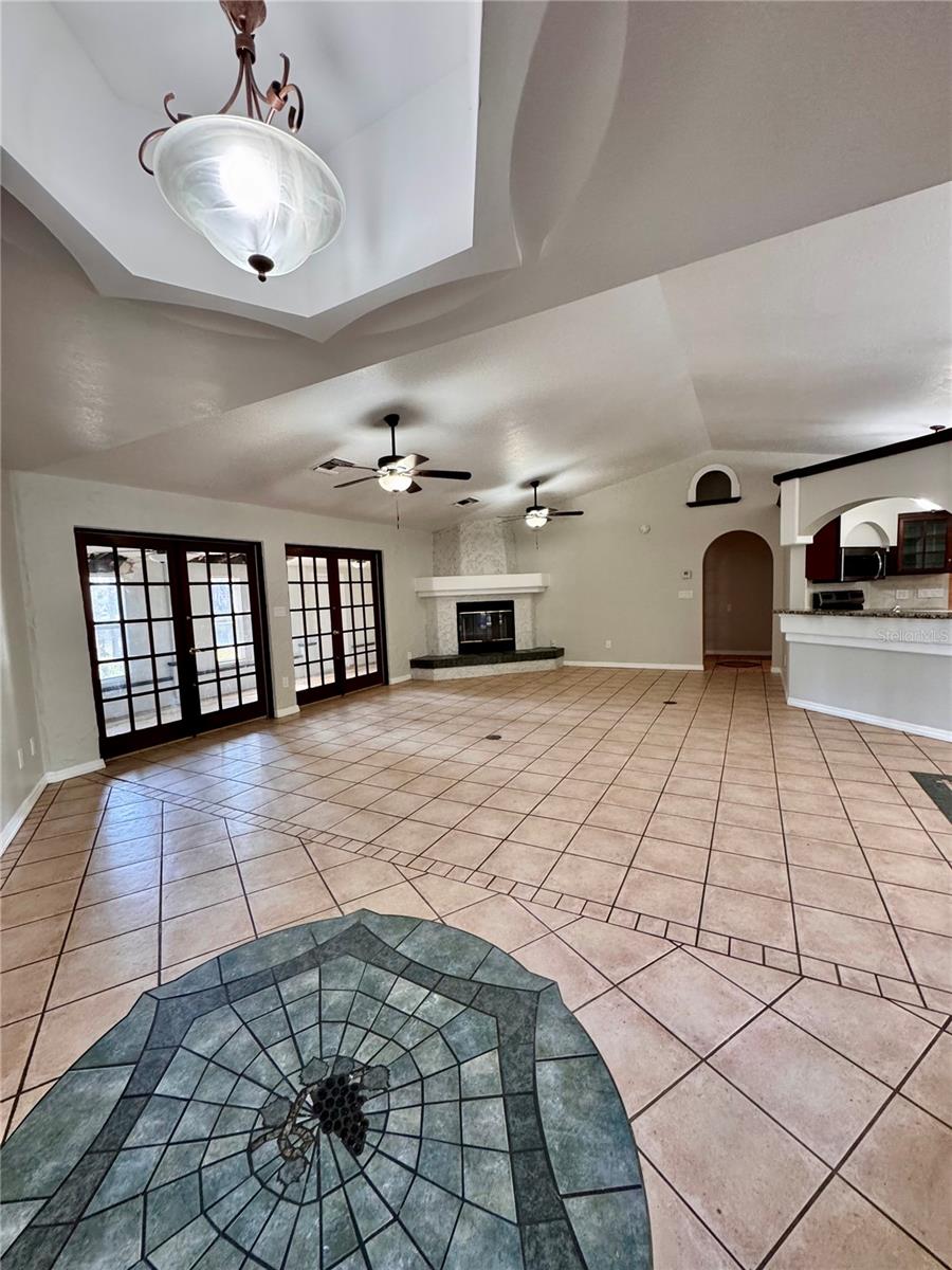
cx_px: 476
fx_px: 513
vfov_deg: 102.1
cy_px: 635
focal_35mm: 14
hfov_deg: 85.7
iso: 320
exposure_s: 1/99
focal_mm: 2.22
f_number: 2.2
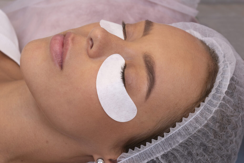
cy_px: 82
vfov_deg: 17.5
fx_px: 529
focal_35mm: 78
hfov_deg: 26.0
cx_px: 122
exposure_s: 1/160
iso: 640
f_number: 8
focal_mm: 52
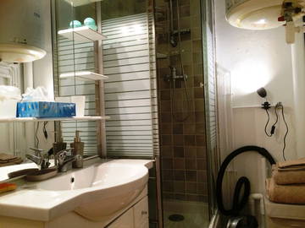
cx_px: 152
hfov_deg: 61.7
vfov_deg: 48.2
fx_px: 256
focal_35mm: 29
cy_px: 114
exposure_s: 1/33
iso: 200
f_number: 2.2
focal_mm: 4.15
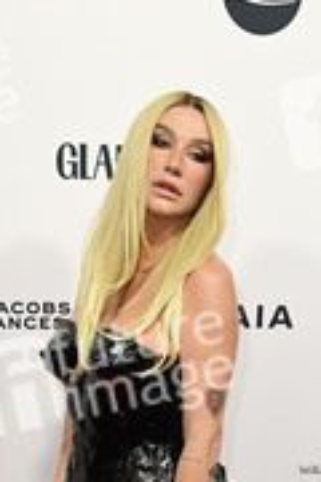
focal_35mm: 69
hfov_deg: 19.7
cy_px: 509
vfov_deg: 27.2
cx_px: 174
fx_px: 923
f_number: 5.6
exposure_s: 1/250
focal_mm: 31
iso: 2000
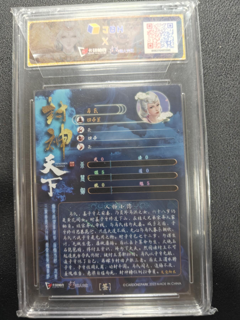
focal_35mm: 24
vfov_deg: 71.6
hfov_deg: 56.8
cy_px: 160
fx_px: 222
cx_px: 120
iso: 160
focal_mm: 5.59
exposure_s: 1/43
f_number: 1.8
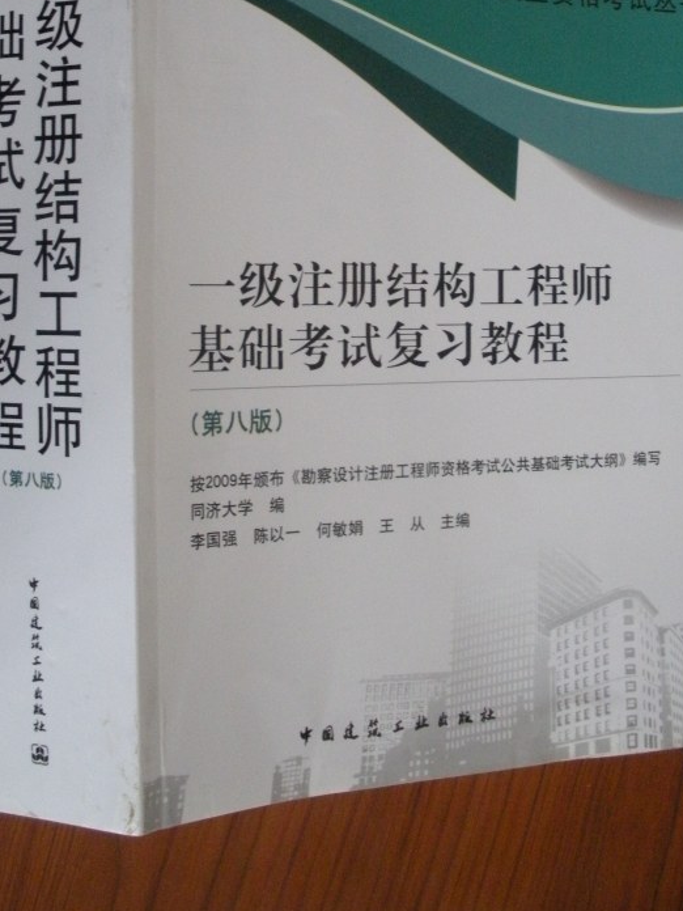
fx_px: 1394
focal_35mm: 53
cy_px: 293
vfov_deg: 35.8
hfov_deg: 27.5
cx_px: 324
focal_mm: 6.3
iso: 400
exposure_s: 1/59.2
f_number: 3.5
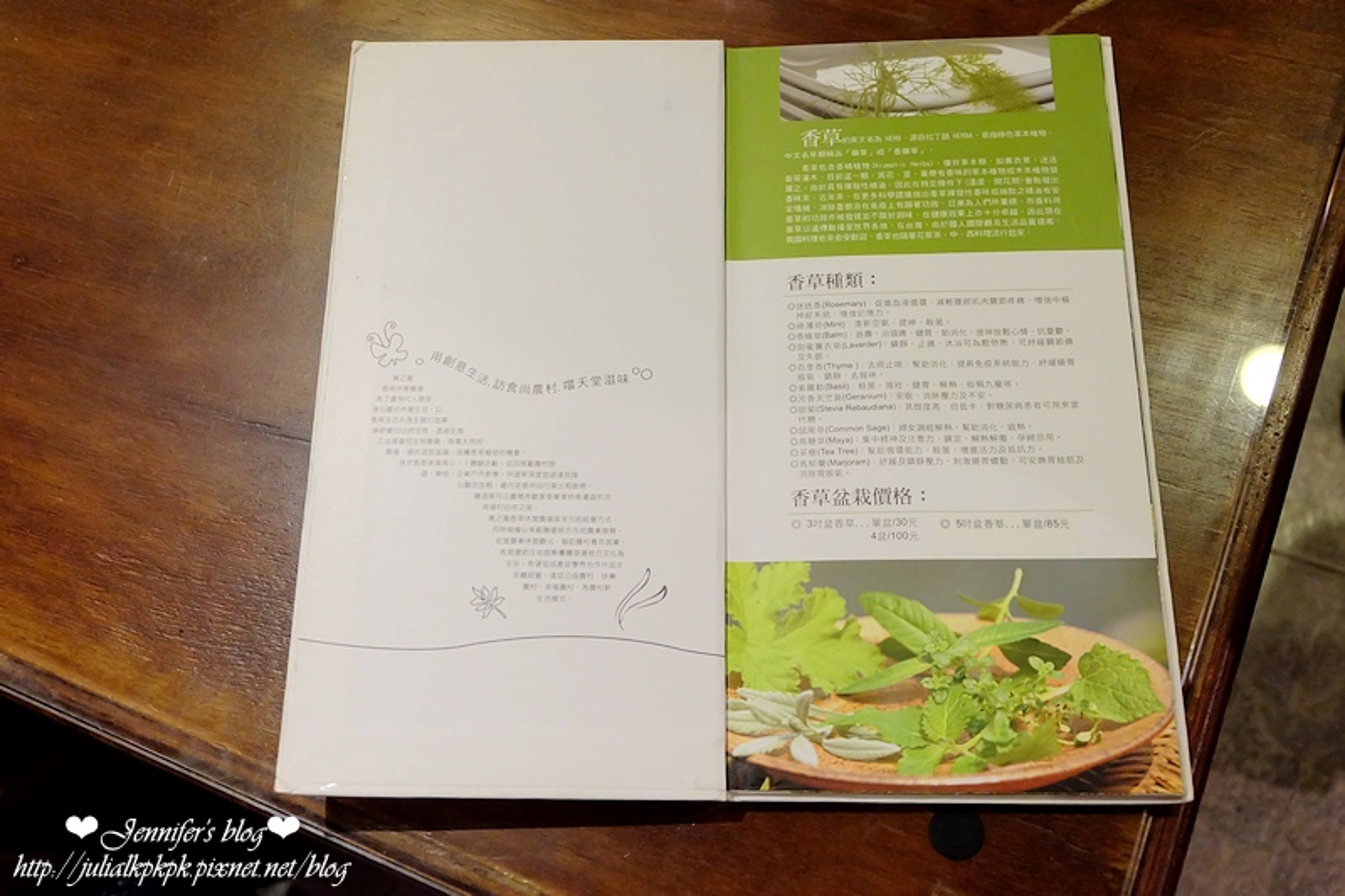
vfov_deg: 41.1
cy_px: 448
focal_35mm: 32
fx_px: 1195
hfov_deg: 58.7
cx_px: 672
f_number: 4
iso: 3200
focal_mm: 21.1
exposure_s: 1/38
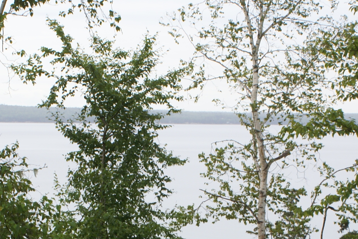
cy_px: 257
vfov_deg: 9.9
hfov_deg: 14.9
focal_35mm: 137
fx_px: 1364
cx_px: 117
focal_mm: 30
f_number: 9
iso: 100
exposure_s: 1/80
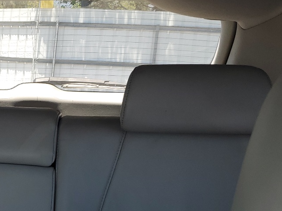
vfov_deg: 22.5
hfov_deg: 27.9
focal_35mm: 65
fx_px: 530
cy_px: 133
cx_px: -4
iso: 50
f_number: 1.5
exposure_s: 1/238
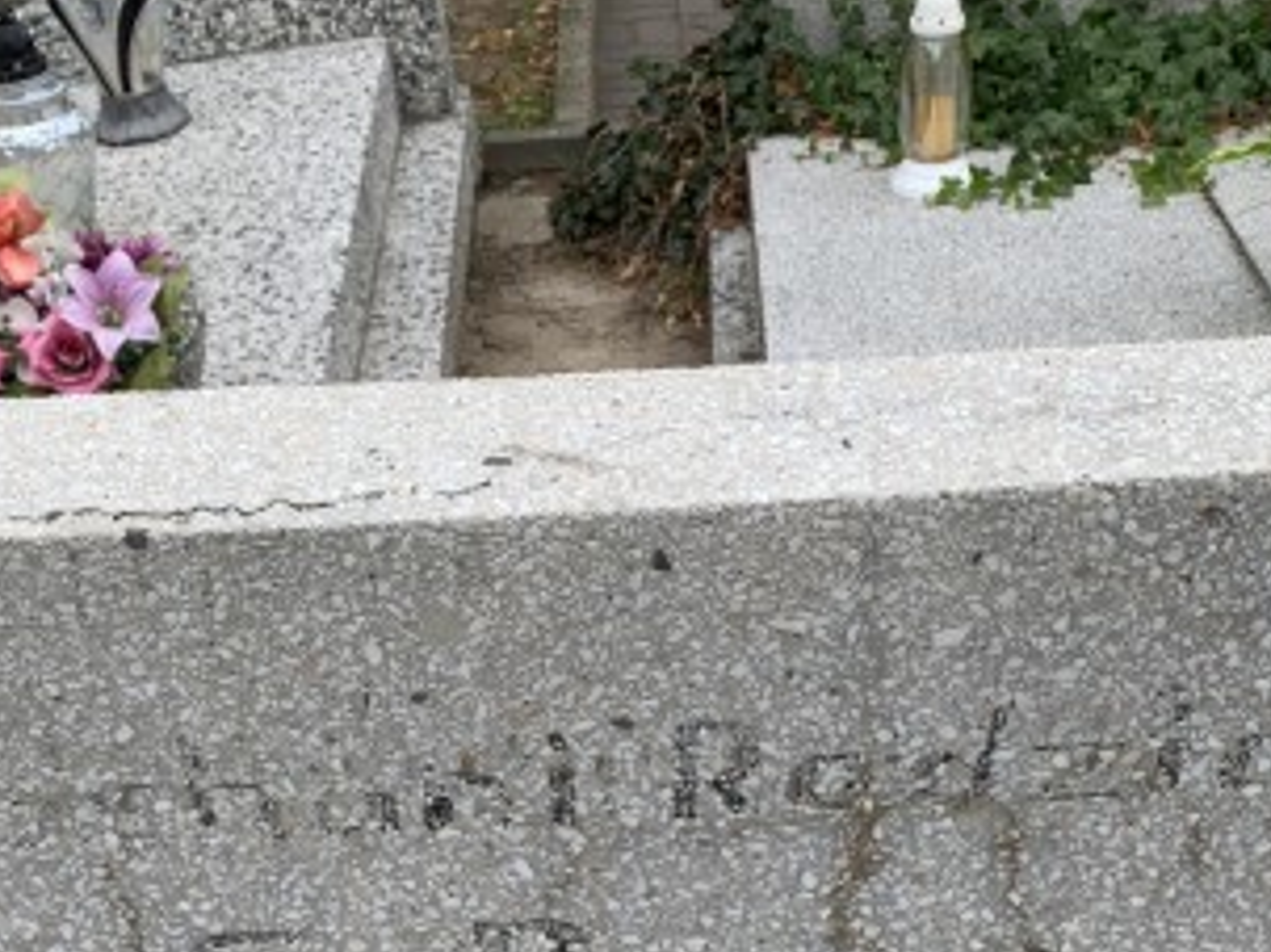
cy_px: 767
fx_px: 2019
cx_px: 524
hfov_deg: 34.9
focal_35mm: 55
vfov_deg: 26.0
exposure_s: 1/1054
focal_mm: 4.25
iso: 25
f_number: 1.8
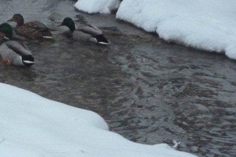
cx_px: 22
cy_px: 20
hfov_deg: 5.2
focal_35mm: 395
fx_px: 2588
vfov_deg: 3.5
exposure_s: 1/50
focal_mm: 29.9
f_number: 4.5
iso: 800
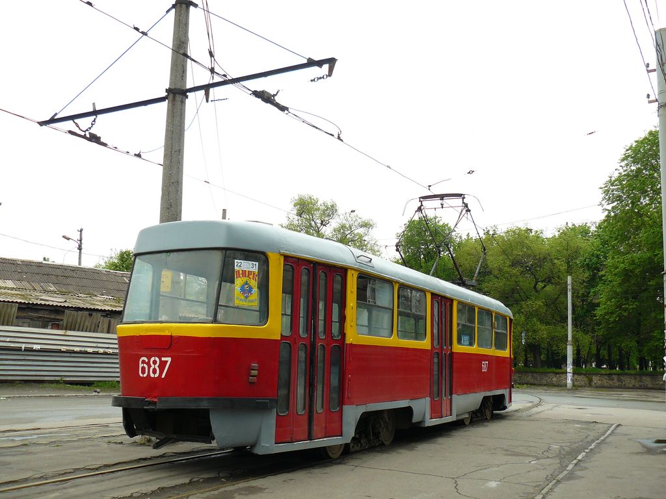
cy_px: 250
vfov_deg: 39.7
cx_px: 333
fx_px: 693
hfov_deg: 51.4
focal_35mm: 36
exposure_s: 1/320
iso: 100
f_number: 2.8
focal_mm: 6
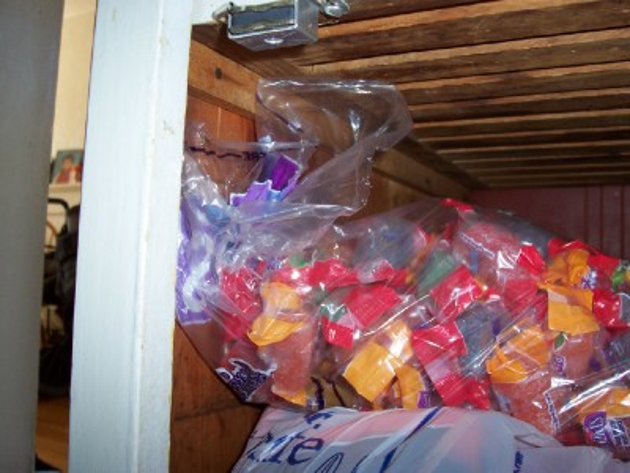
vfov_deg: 38.7
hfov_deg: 50.1
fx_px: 673
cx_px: 315
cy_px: 236
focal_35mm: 37
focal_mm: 5.6
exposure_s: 1/60
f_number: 2.8
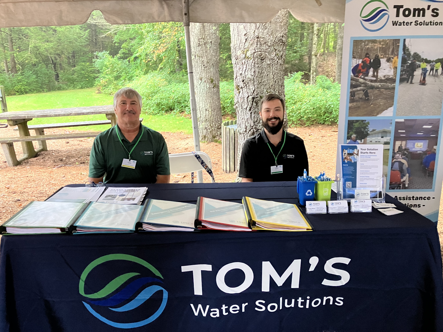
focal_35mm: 28
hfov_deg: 63.4
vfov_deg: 49.7
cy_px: 166
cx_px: 222
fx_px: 358
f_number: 1.8
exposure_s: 1/42
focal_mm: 3.99
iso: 320
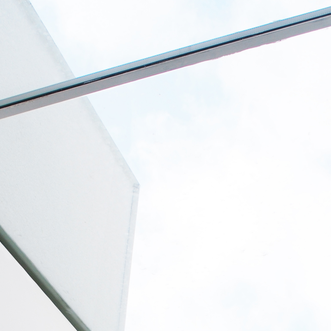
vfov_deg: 20.3
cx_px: 199
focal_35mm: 78
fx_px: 844
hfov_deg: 22.2
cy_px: 433
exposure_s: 1/200
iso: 100
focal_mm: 18
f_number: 7.1
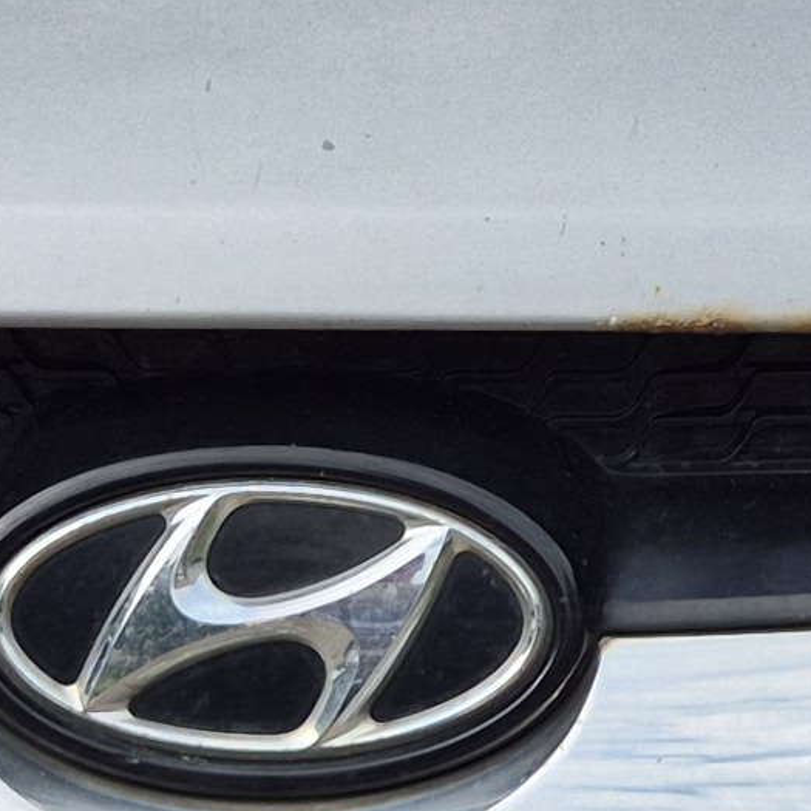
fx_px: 4108
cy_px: 324
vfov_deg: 11.3
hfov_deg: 11.3
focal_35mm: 155
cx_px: 459
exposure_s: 1/1300
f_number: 1.8
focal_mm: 5.4
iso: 25
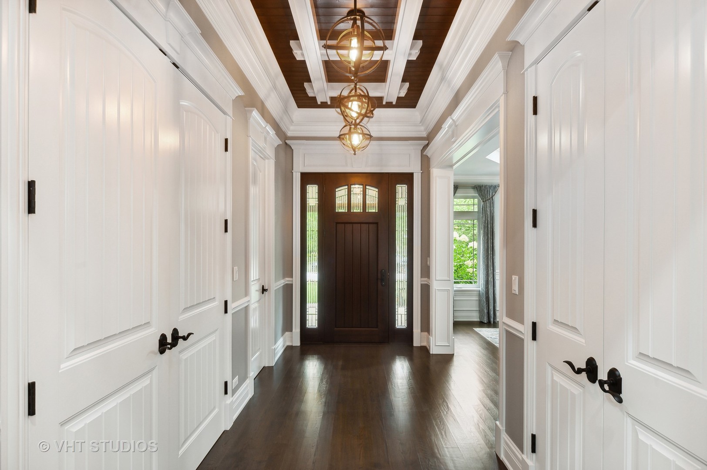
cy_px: 235
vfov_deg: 70.3
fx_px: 334
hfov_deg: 93.3
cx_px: 354
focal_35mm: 17
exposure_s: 1/8
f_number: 8
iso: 200
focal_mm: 17
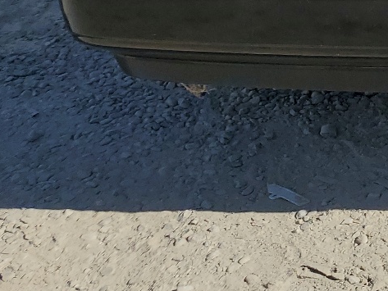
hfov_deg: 19.3
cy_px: -158
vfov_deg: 15.4
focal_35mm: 88
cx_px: 588
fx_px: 987
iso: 50
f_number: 1.5
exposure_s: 1/3333
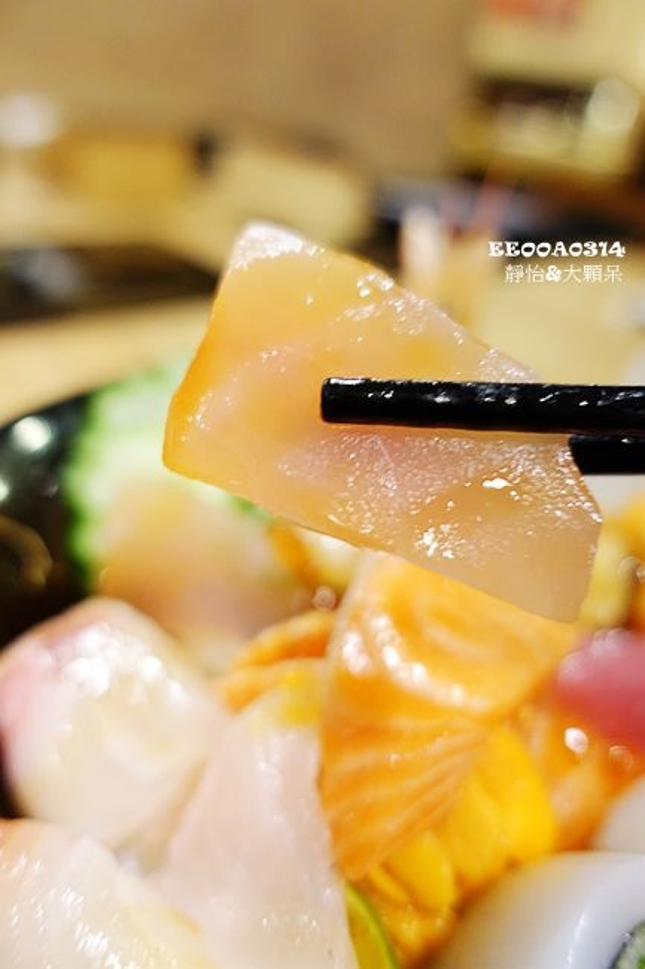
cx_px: 322
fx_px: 645
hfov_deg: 53.1
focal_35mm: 24
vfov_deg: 73.8
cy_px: 484
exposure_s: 1/30
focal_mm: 8.8
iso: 500
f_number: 1.8
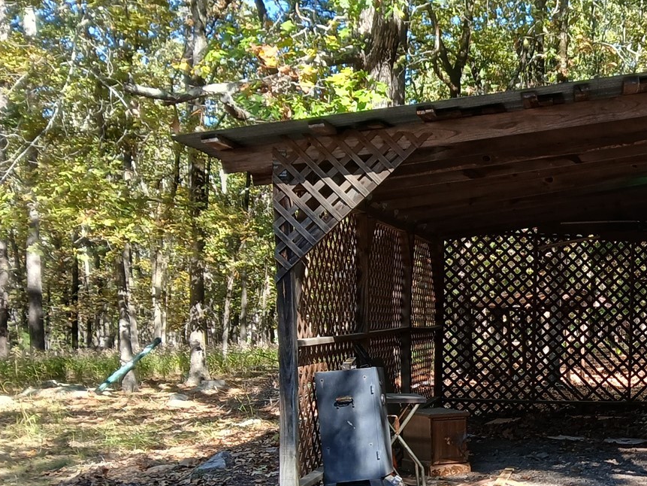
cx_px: 715
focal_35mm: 58
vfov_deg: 24.9
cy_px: 377
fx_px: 1084
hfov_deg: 29.8
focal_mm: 3.98
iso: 40
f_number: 1.8
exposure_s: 1/120
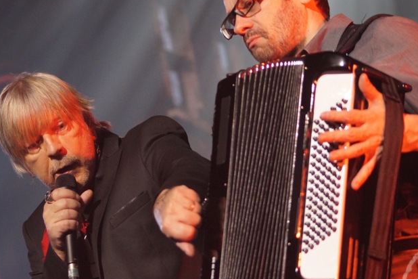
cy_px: 122
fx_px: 1579
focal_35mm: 136
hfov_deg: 15.1
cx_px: 176
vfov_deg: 10.1
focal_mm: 70
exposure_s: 1/160
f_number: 4
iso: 1600
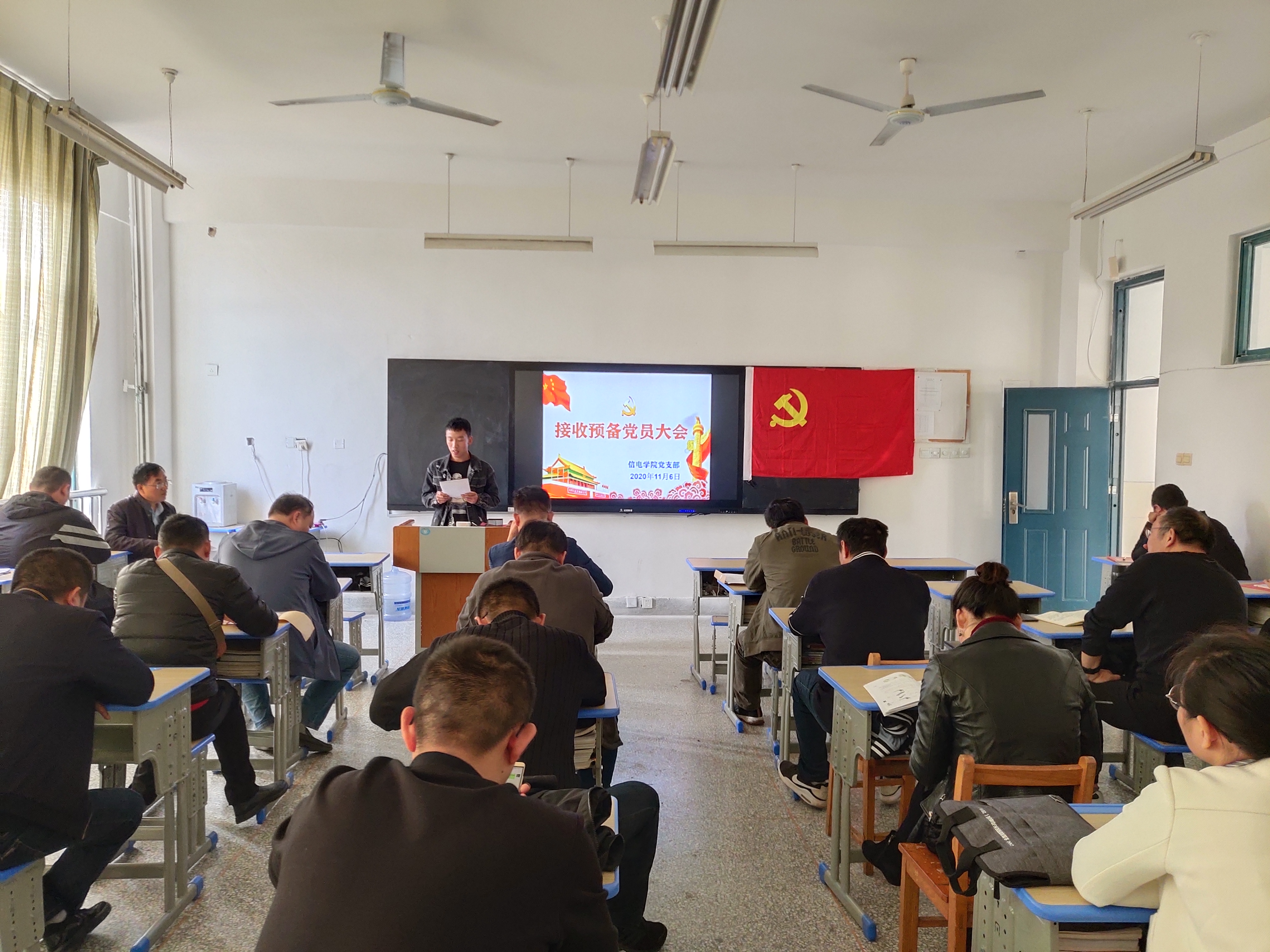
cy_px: 476
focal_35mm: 30
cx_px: 635
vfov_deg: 46.8
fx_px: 1101
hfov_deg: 60.0
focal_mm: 4.35
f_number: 1.8
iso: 280
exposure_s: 1/50
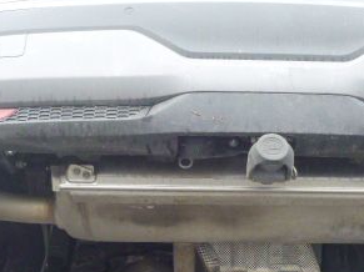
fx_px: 578
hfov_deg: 34.9
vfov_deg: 26.2
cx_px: 213
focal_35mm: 55
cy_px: 206
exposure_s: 1/50
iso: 400
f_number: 3.9
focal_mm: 4.5
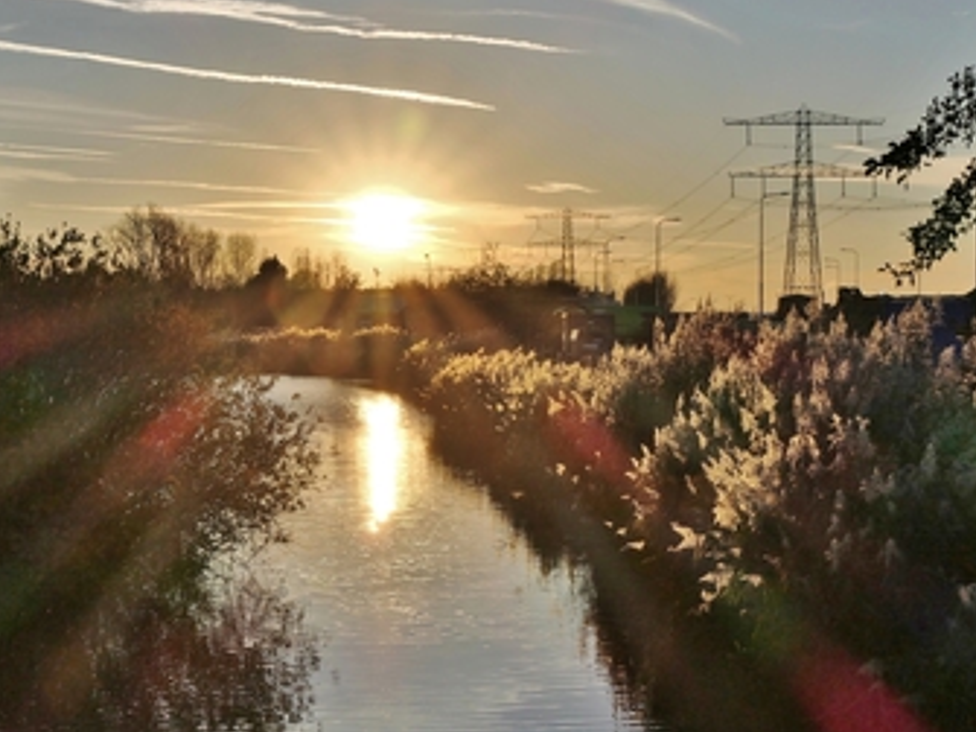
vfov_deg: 22.2
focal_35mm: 66
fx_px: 1860
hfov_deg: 29.3
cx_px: 361
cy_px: 363
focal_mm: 18.3
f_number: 11
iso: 125
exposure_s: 1/500
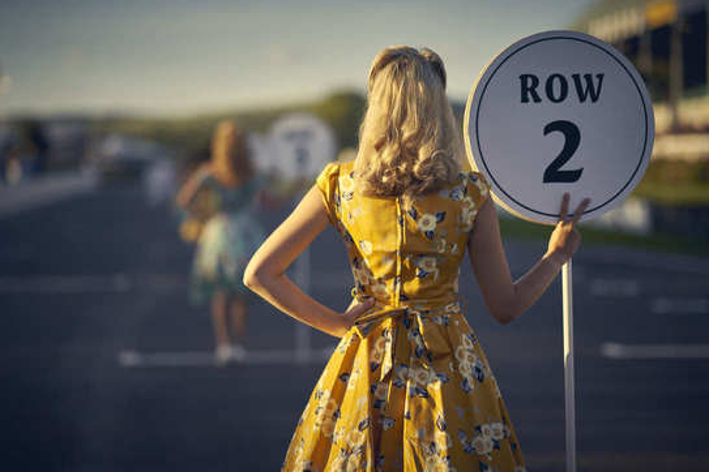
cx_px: 349
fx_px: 1851
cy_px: 232
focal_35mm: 94
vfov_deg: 14.6
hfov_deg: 21.7
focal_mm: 85
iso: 100
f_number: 1.4
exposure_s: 1/2500
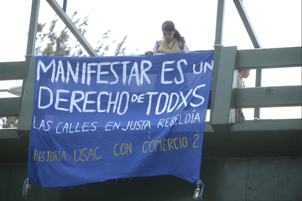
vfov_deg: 9.8
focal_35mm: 140
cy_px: 100
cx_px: 151
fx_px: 1175
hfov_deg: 14.7
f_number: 4.5
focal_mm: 140
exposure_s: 1/200
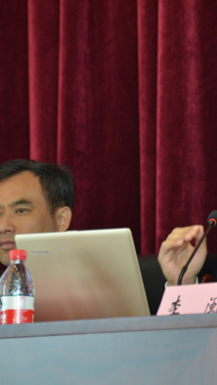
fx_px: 4873
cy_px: 193
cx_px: 235
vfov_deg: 4.5
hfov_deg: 2.5
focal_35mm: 477
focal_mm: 200
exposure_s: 1/60
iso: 640
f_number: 5.6
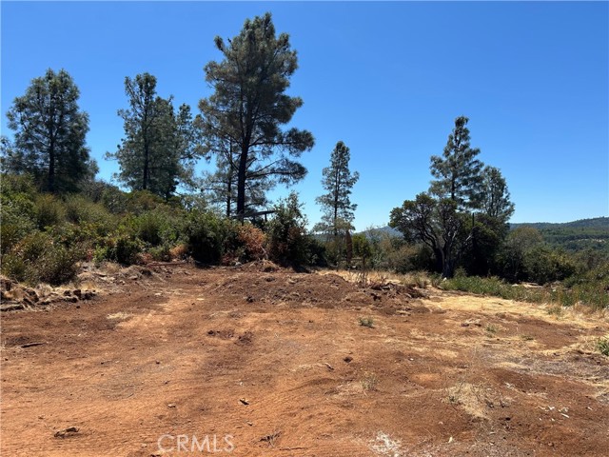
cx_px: 304
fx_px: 457
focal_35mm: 26
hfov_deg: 67.3
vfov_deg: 53.1
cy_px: 228
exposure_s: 1/3968
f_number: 1.5
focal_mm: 5.7
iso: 50
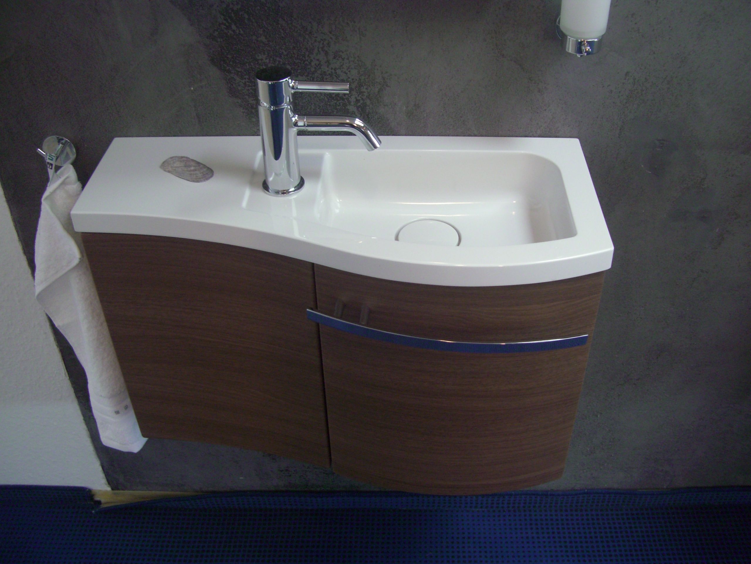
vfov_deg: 37.7
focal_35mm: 38
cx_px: 376
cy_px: 282
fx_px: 824
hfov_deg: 49.0
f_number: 2.8
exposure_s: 1/30
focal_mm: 7.9
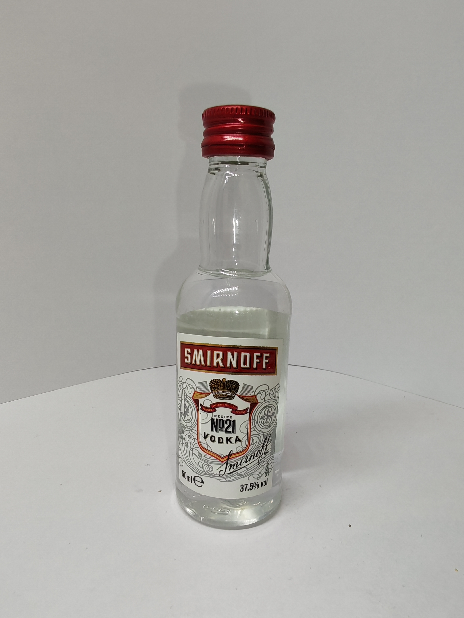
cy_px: 309
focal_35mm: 27
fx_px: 483
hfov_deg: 51.4
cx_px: 232
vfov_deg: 65.3
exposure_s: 1/100
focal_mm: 1.96
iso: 50
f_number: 2.2
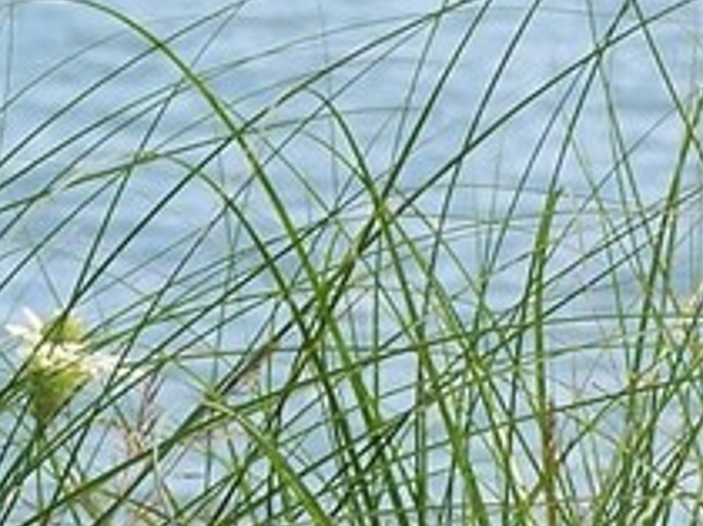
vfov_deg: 3.1
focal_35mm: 472
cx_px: 778
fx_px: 9575
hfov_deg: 4.2
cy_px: -70
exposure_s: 1/800
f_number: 3.2
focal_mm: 21.2
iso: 80
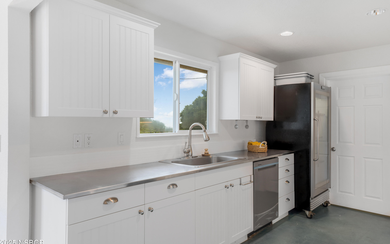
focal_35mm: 25
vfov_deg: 49.3
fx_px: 266
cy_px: 122
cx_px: 193
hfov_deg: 72.5
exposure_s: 1/25
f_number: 8
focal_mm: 24
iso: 320
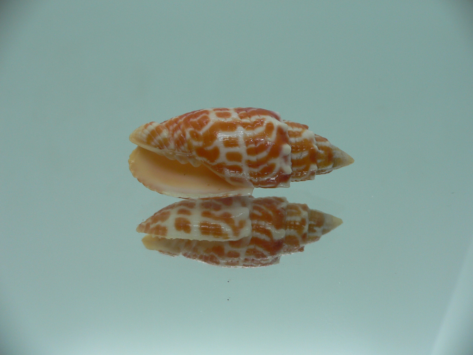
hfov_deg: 52.6
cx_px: 236
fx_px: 478
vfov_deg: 40.7
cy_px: 178
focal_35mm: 35
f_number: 2.8
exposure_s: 1/60
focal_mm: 4.6
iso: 80
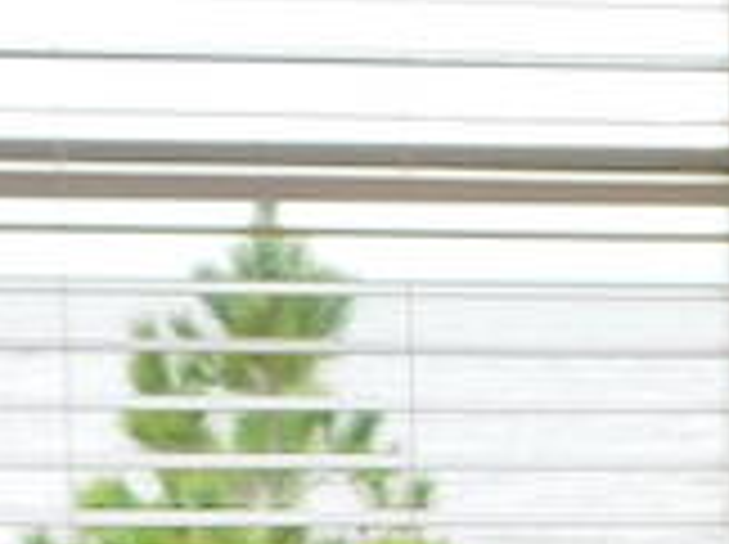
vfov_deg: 8.1
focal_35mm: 178
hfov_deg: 10.7
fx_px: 3743
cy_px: 913
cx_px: 1148
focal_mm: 6.3
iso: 125
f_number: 3.5
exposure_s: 1/160
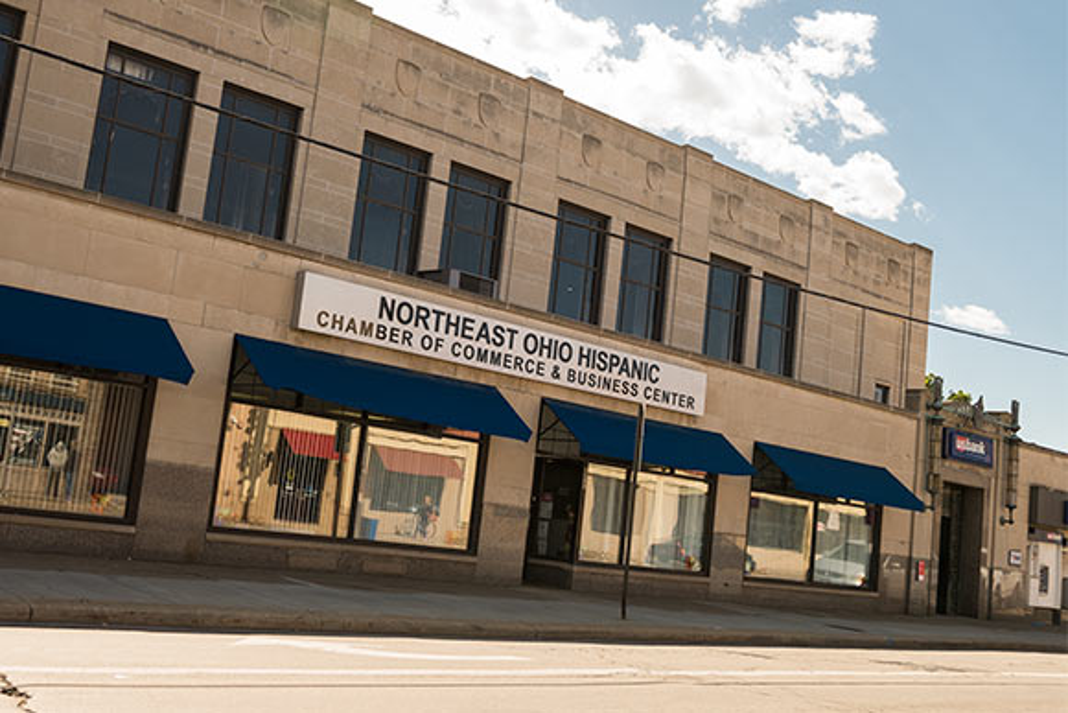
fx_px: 1128
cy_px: 356
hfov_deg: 50.7
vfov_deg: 35.1
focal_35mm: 38
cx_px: 534
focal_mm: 38
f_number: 4
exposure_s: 1/1500
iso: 250
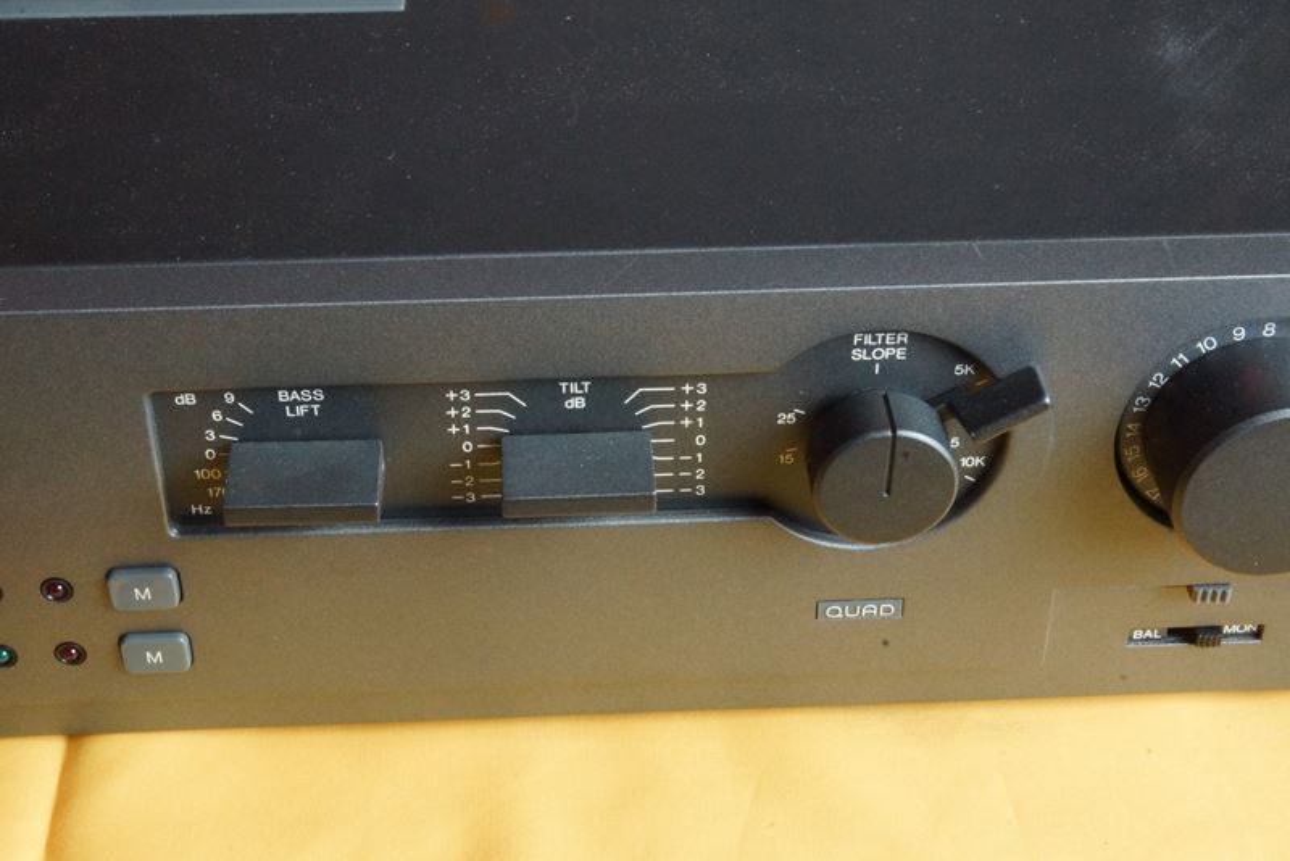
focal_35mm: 60
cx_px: 645
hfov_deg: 33.4
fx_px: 2151
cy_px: 430
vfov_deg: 22.6
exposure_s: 1/6
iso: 1600
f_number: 25
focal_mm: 40
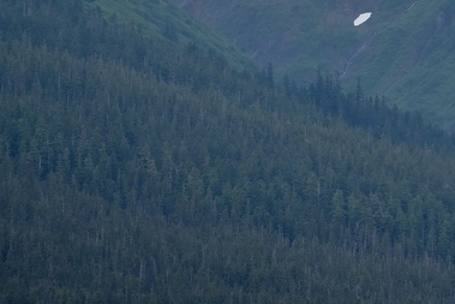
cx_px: 573
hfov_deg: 3.1
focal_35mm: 658
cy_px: -173
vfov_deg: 2.1
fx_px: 8319
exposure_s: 1/400
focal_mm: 195
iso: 100
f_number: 8
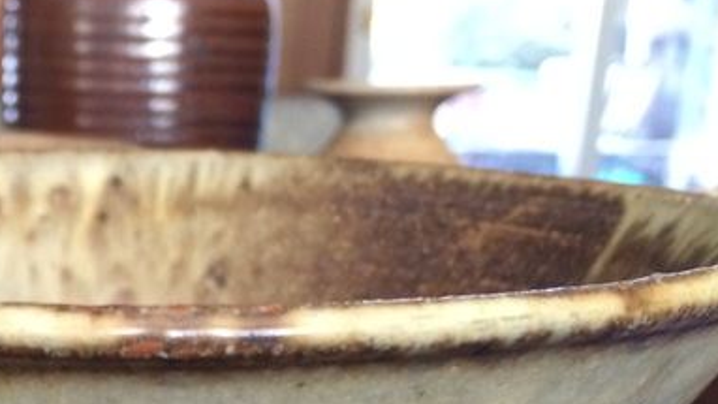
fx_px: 1466
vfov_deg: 14.6
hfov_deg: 26.5
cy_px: 610
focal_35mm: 77
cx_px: 51
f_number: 2.2
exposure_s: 1/30
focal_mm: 4.12
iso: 250
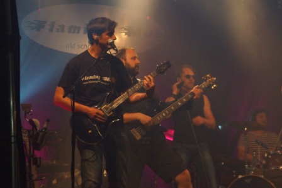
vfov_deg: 9.1
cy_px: 94
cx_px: 141
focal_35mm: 150
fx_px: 1174
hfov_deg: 13.7
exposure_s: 1/100
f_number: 5.6
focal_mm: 100
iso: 3200
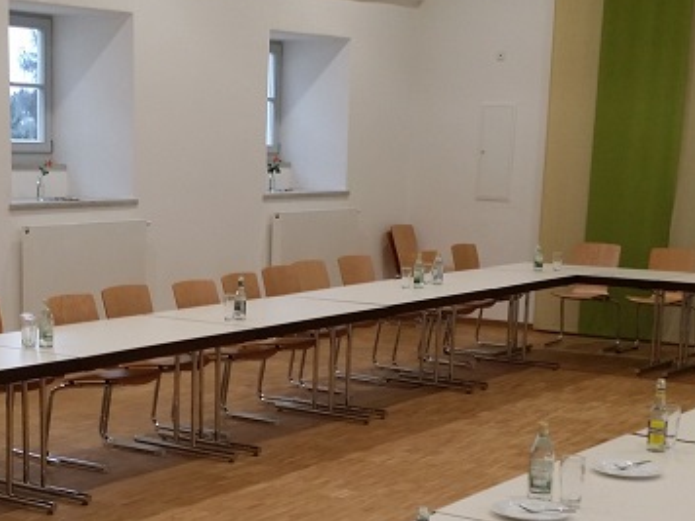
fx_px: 1446
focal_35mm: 72
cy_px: 423
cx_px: 217
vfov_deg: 20.2
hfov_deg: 26.8
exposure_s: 1/33
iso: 64
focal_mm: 4.13
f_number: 2.2
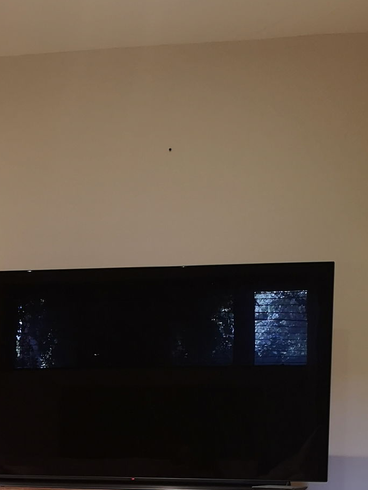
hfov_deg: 22.3
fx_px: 893
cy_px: 492
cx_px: -8
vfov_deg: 28.7
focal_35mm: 63
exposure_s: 1/30
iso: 160
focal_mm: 5.58
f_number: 1.8
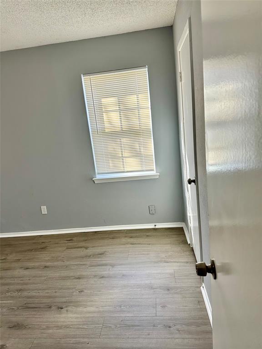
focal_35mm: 24
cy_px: 174
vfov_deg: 71.6
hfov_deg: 56.8
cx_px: 131
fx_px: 242
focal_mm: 6.86
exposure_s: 1/120
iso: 125
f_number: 1.78
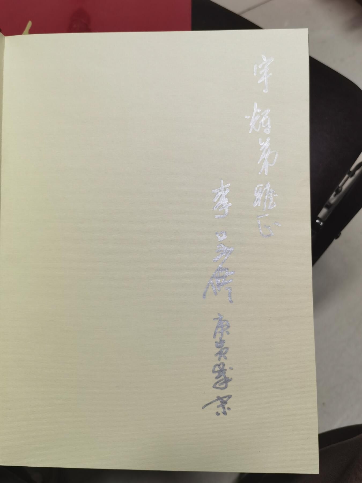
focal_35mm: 27
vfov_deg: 65.3
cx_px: 181
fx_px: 376
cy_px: 242
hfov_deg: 51.4
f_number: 1.9
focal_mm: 6.67
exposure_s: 1/100
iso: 125
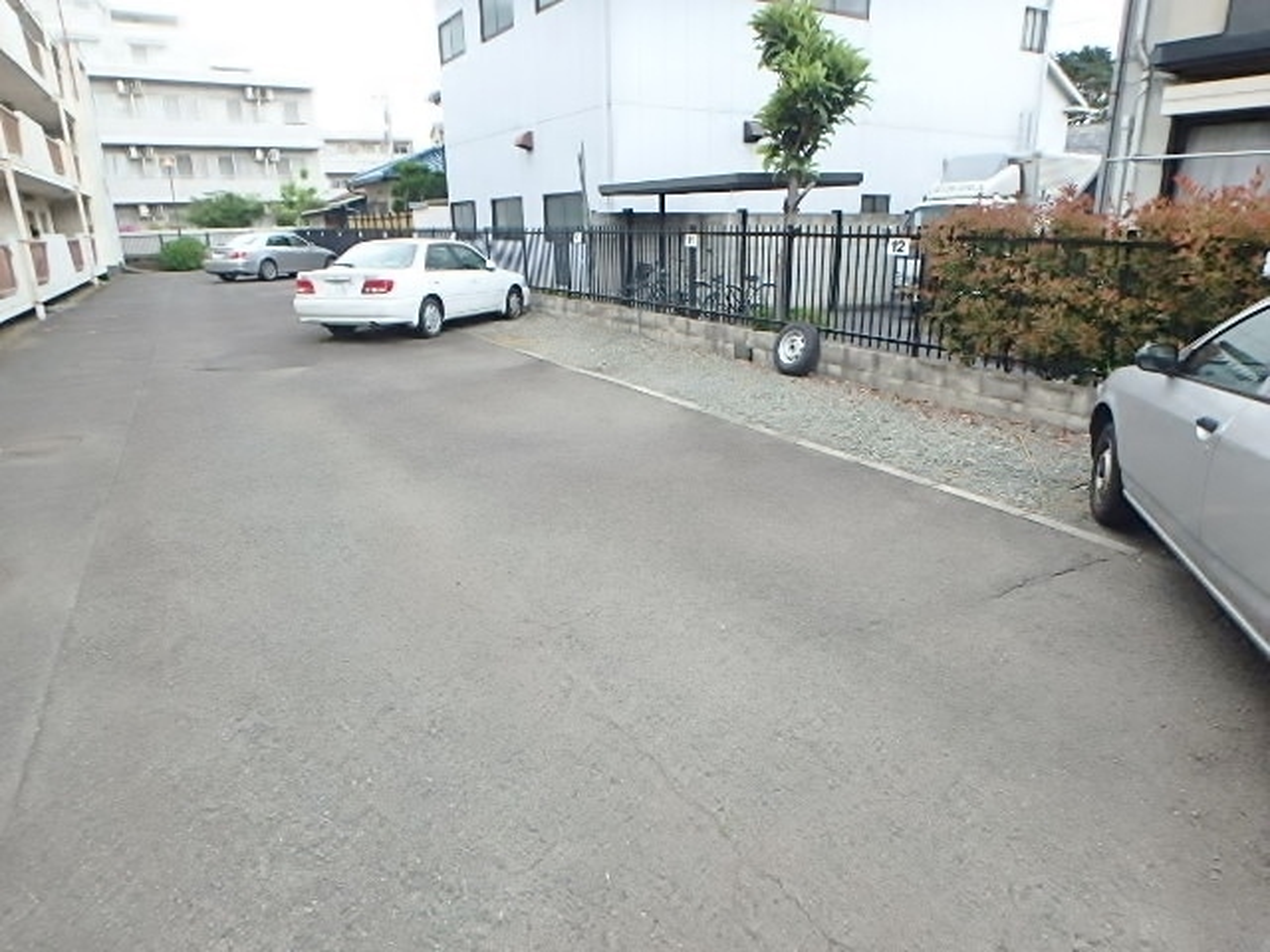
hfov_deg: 79.0
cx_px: 635
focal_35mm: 21
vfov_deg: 63.4
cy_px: 476
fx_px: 770
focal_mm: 3.7
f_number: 3.5
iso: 200
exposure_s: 1/250
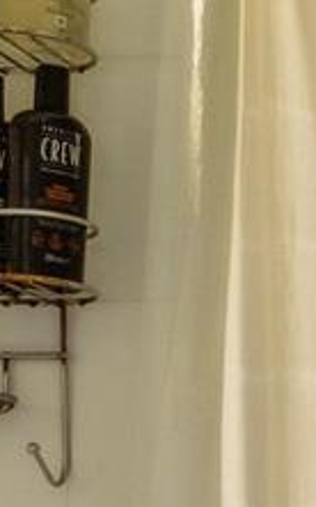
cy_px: 722
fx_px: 2082
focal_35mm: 151
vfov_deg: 13.2
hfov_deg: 7.6
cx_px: 930
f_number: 5.6
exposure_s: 1/100
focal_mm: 16
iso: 640
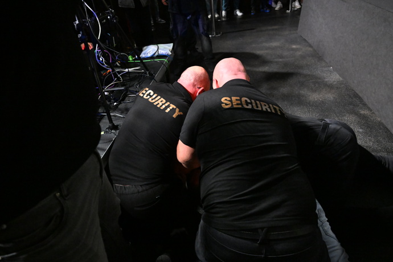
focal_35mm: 24
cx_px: 196
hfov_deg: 73.7
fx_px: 262
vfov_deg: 53.1
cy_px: 131
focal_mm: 24
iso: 16000
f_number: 5
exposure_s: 1/250
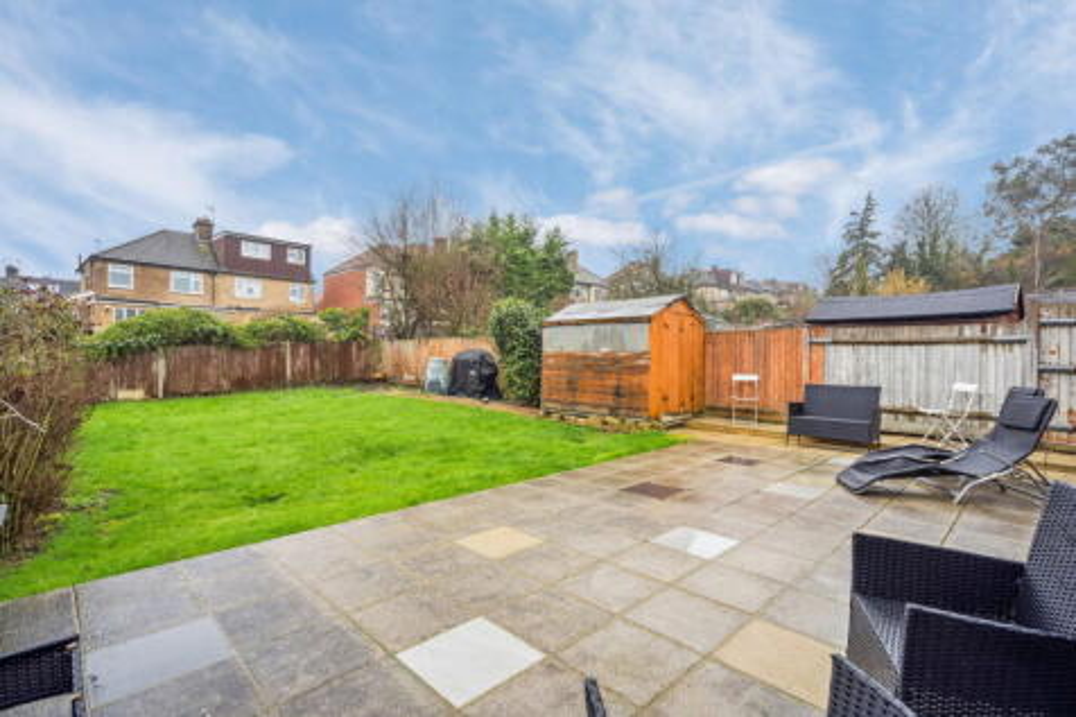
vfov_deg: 70.4
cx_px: 538
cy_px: 358
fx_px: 508
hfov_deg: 93.3
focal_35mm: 17
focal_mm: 17
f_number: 8
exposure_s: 1/60
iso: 320
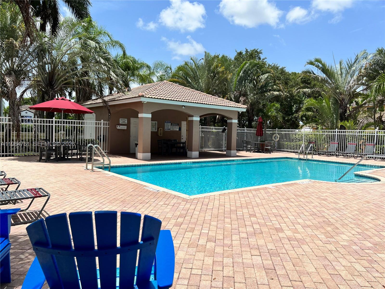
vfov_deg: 53.1
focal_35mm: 26
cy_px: 144
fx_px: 289
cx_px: 192
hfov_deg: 67.3
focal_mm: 5.7
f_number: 1.5
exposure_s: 1/5587
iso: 50
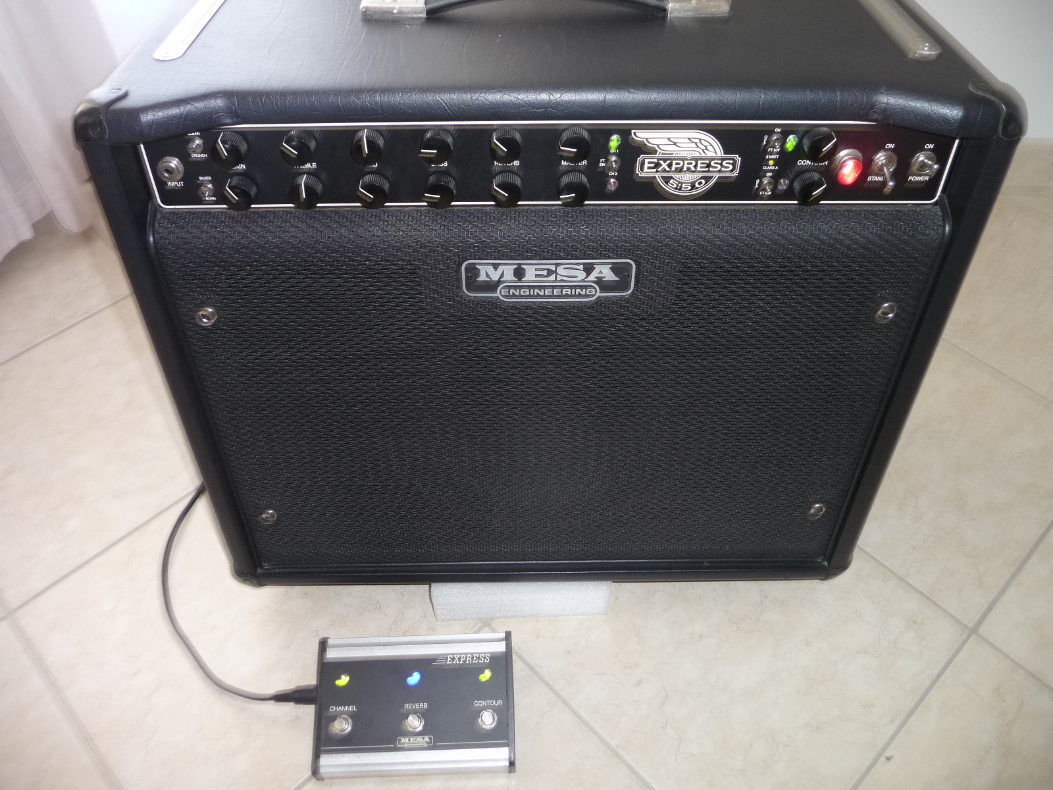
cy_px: 395
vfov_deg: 49.7
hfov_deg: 63.4
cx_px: 526
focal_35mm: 28
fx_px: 852
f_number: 3.3
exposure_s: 1/8
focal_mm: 4.7
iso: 100
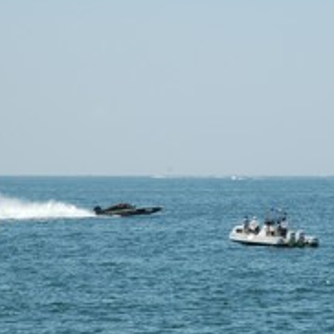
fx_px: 2140
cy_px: 239
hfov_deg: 8.9
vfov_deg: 8.9
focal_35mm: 196
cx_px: 327
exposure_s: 1/350
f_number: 9.5
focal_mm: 70
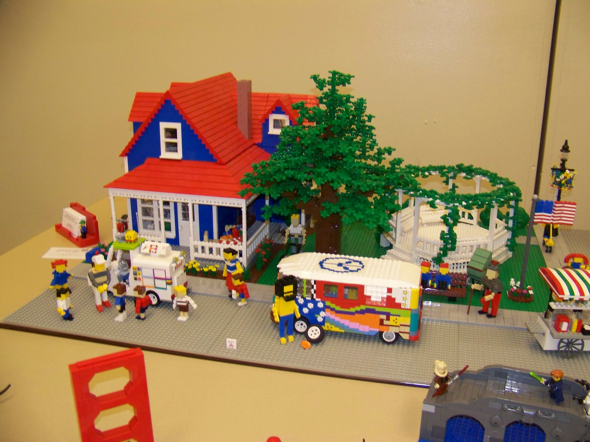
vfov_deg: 39.7
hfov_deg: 51.4
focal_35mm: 36
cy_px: 221
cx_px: 295
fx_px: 614
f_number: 2.8
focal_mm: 5.85
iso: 200
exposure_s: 1/30
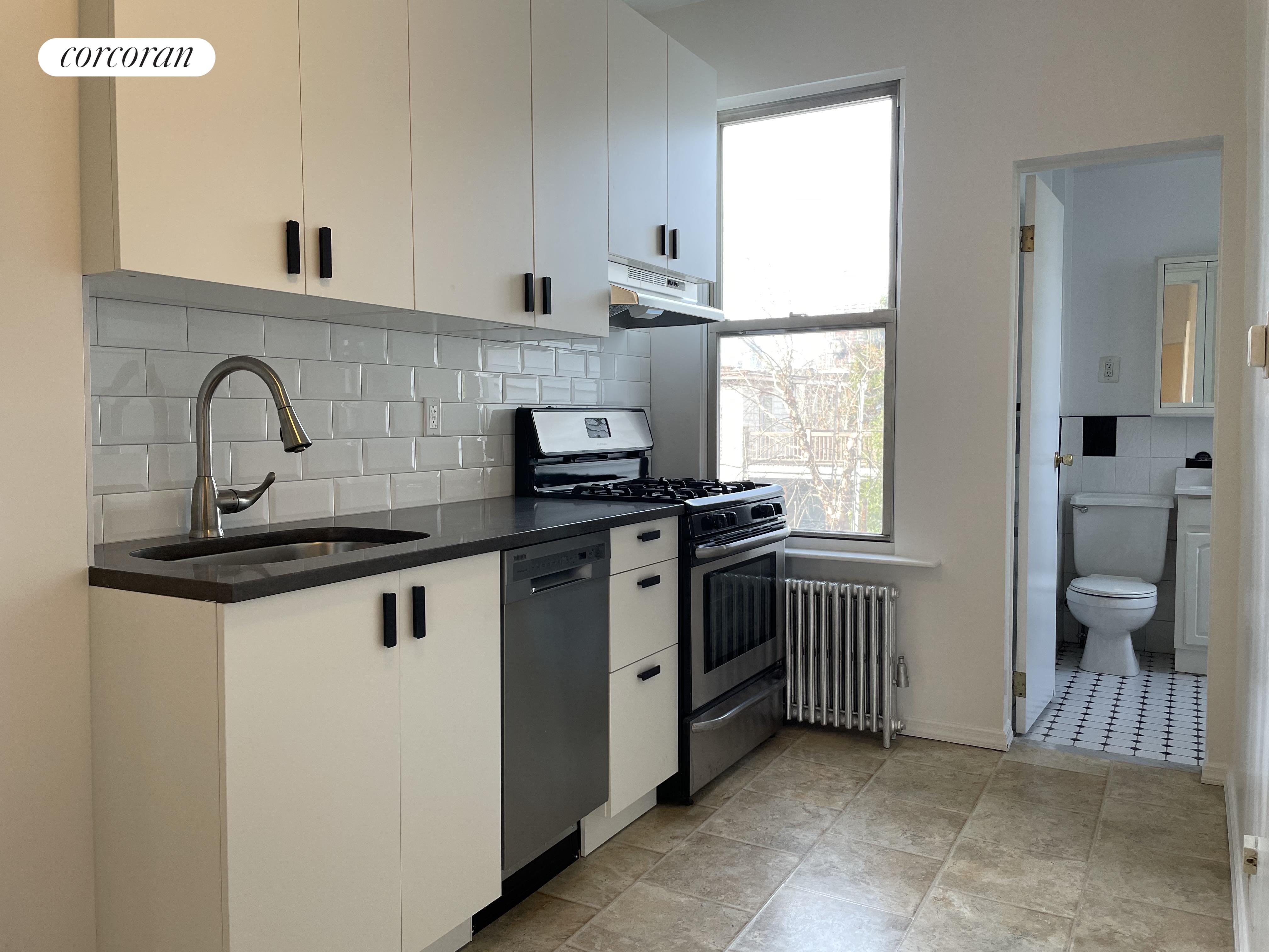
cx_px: 634
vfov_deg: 53.1
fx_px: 953
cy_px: 476
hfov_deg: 67.3
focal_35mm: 26
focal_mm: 4.2
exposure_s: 1/120
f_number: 1.6
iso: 64
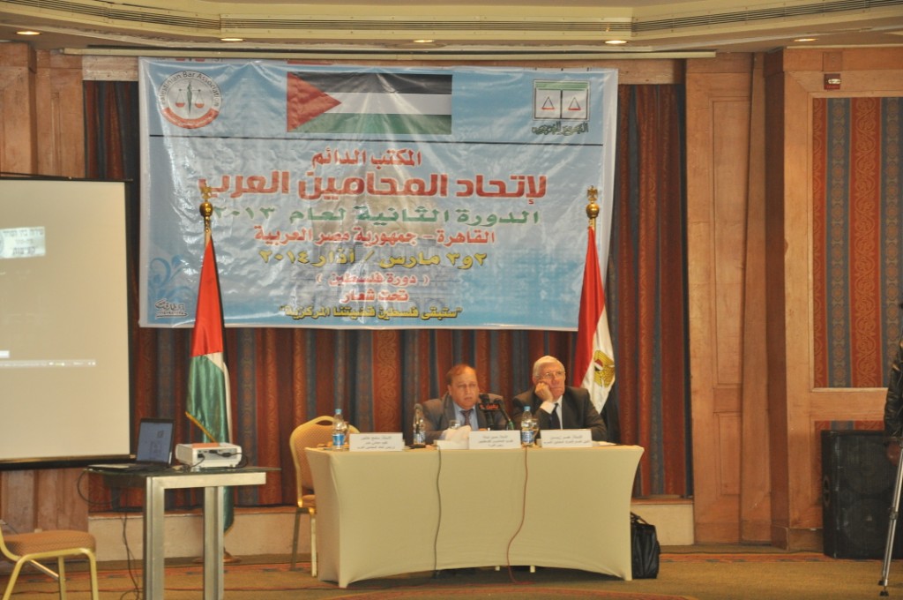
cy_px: 300
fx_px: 3006
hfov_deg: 17.1
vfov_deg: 11.4
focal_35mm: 120
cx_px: 452
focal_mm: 80
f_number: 5.3
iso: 800
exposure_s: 1/30
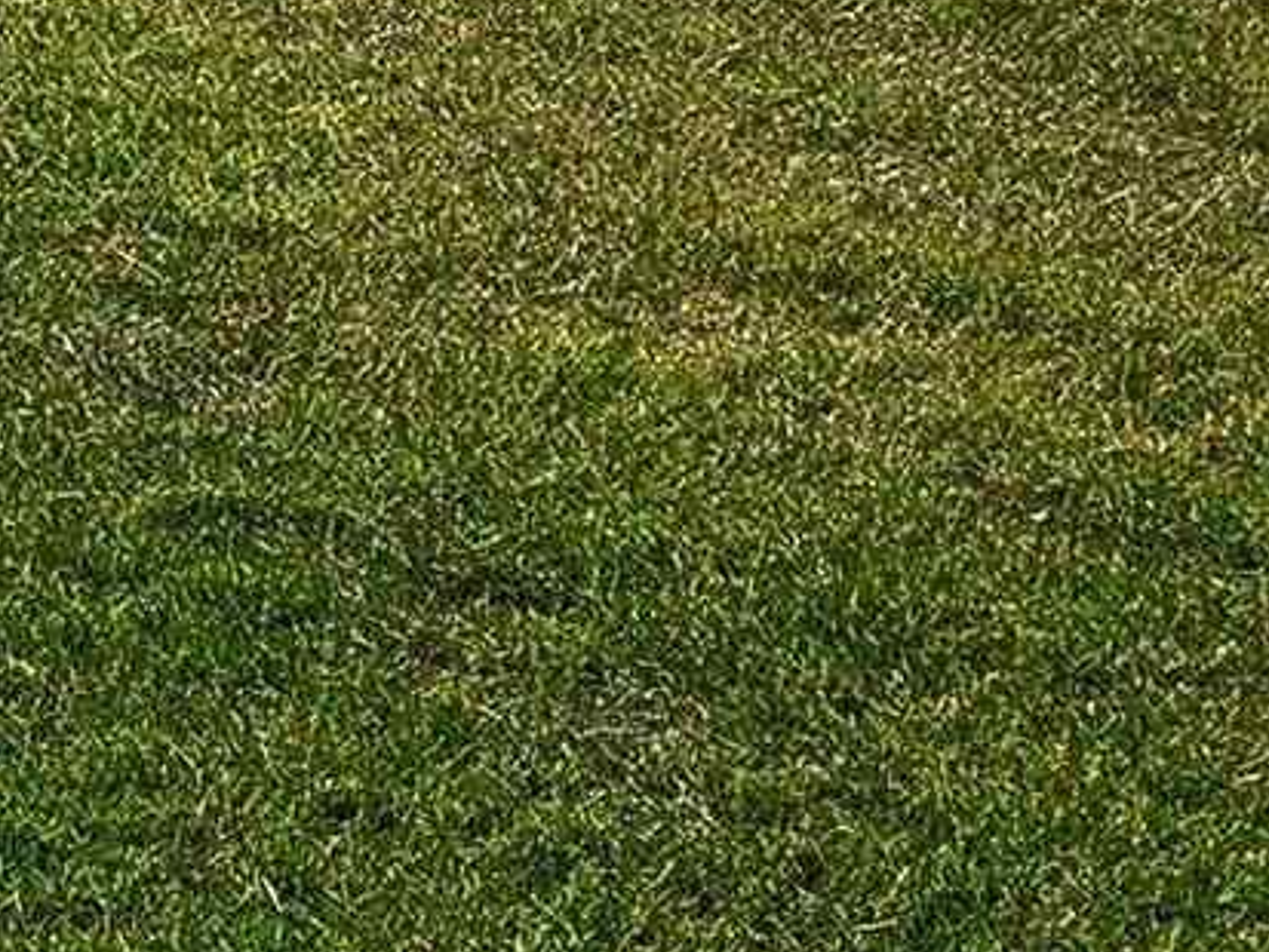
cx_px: -1579
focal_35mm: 171
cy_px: -1517
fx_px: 6271
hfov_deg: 10.3
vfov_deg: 7.9
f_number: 1.8
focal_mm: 6.4
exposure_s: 1/2500
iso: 12
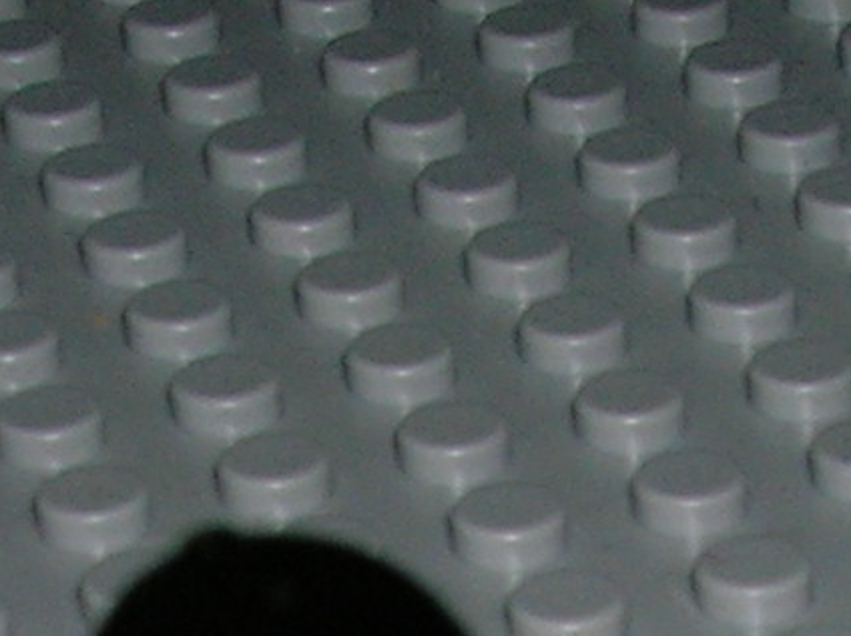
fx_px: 5034
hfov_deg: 9.7
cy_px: 1549
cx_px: 480
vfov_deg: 6.8
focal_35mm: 205
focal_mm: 6.4
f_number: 5
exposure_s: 1/60.1
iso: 50
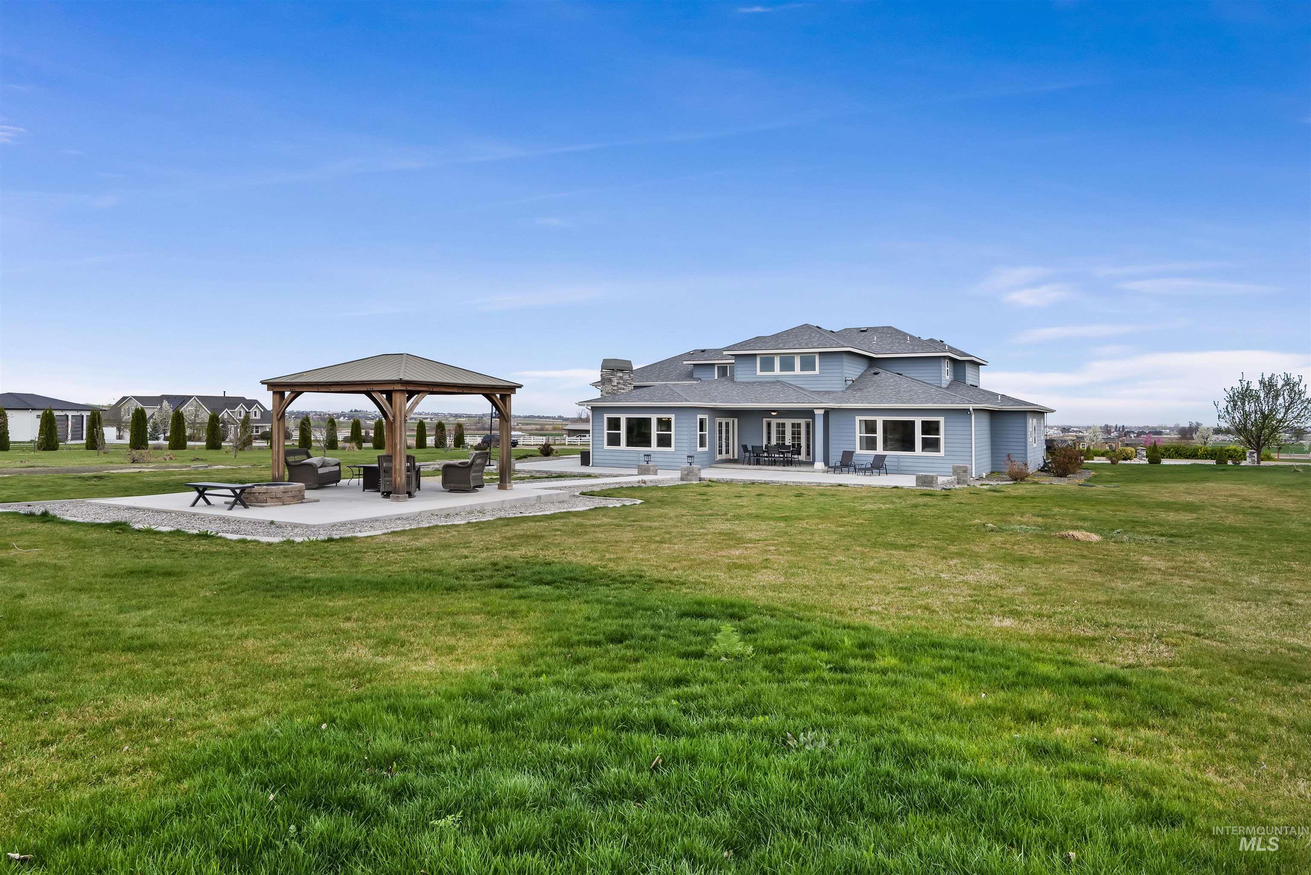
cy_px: 438
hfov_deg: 81.2
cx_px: 656
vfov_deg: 59.5
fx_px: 765
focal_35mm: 21
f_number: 8
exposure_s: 1/25
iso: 100
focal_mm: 21
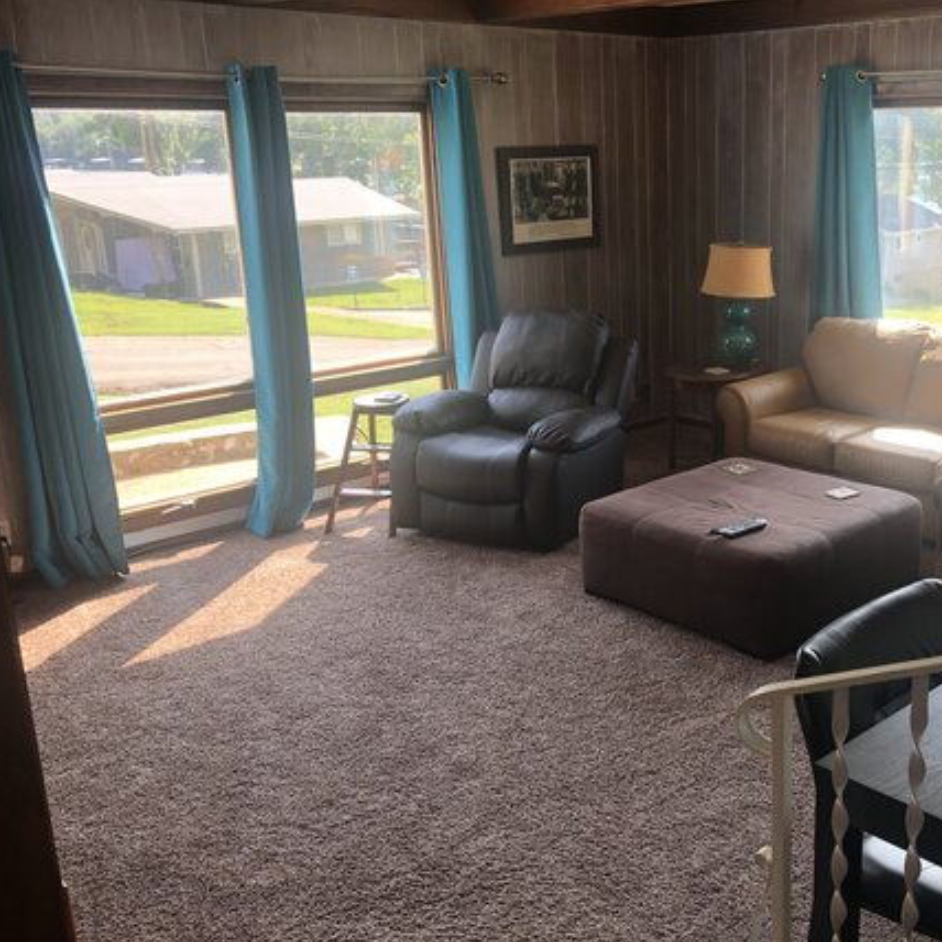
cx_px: 673
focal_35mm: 37
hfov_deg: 43.9
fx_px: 1139
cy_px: 493
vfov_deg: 44.9
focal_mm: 3.99
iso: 25
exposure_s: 1/120
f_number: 1.8
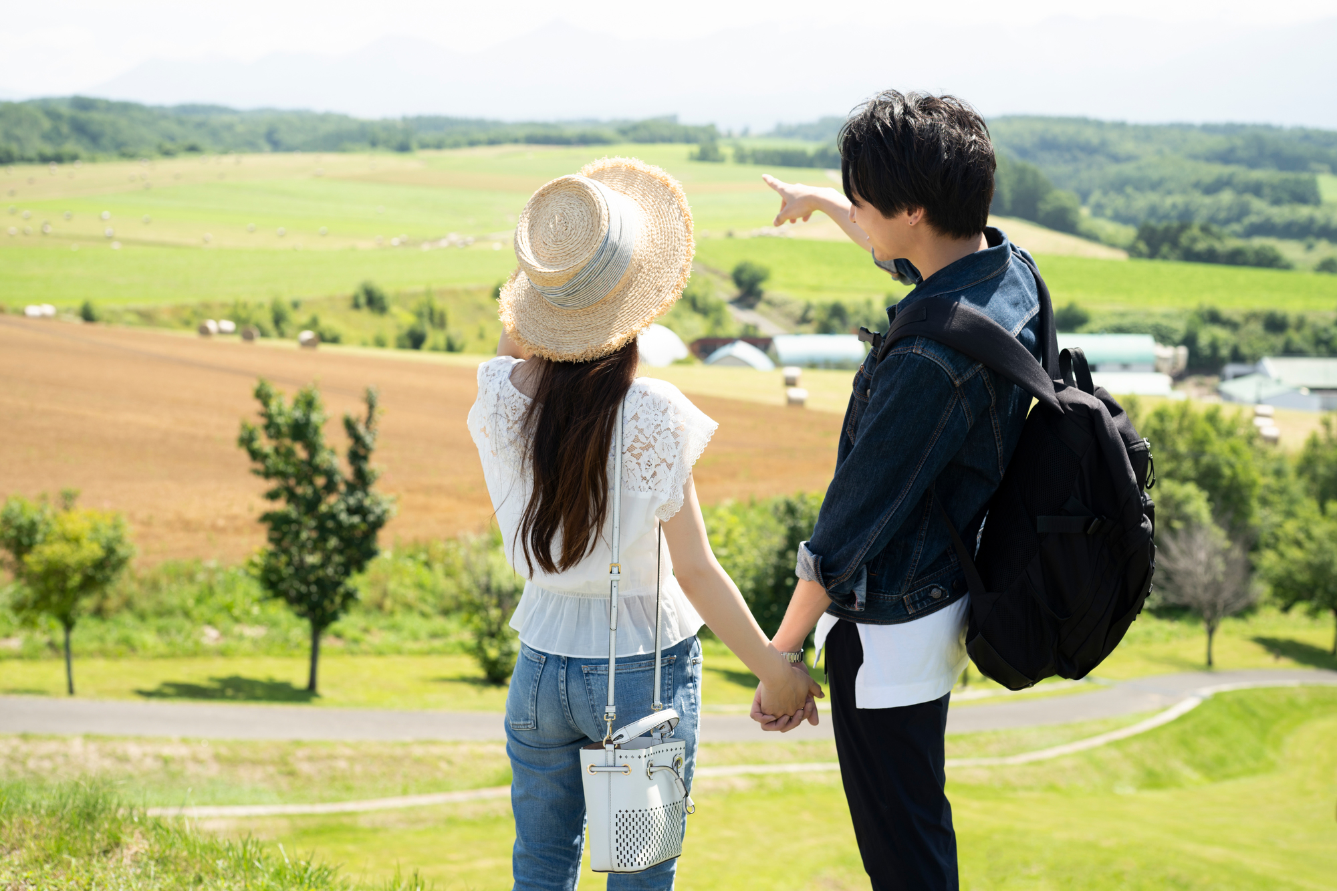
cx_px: 668
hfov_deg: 39.6
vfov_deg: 27.0
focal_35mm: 50
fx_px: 1857
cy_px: 446
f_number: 4
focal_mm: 50
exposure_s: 1/500
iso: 100
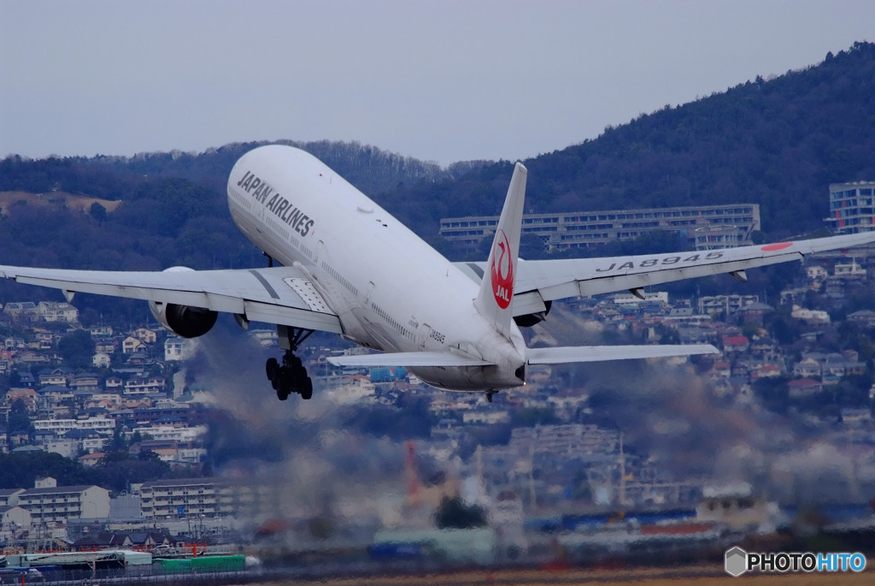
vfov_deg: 2.6
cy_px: 293
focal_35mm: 540
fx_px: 13138
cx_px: 438
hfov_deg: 3.8
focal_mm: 360
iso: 500
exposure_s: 1/3200
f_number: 5.6
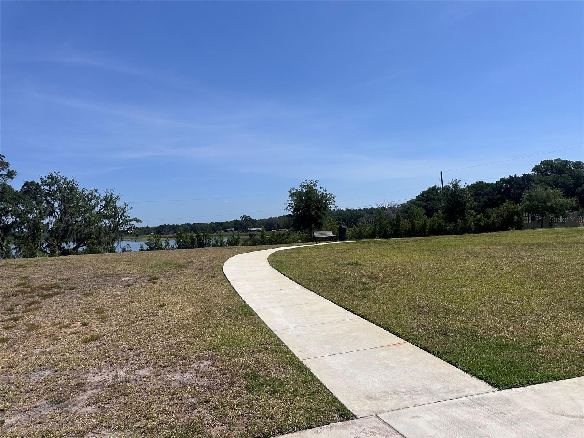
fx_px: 405
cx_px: 292
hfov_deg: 71.6
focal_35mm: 24
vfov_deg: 56.8
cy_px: 219
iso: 80
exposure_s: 1/8929
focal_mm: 6.86
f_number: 1.78
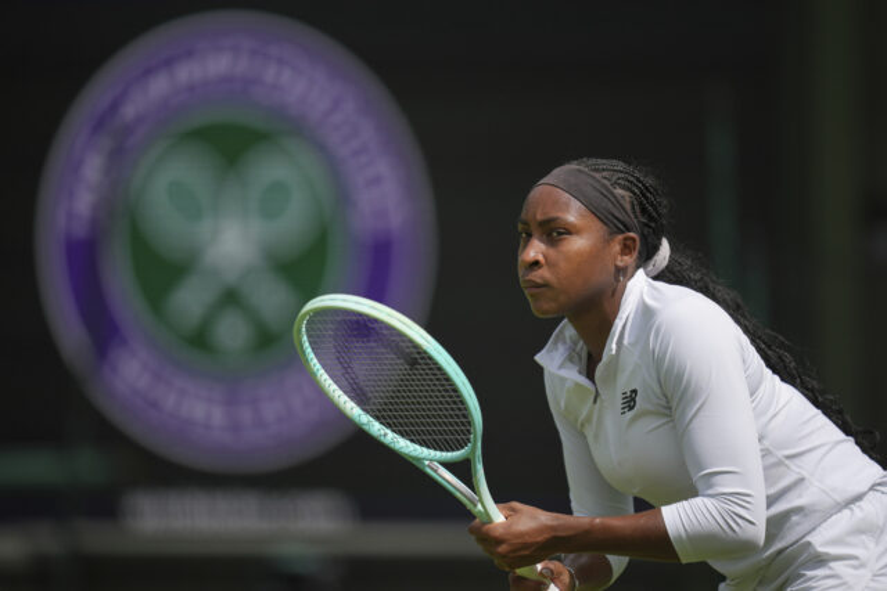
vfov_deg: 3.4
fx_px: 9857
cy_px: 296
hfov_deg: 5.2
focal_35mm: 400
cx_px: 444
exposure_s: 1/3200
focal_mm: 400
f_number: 2.8
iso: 100
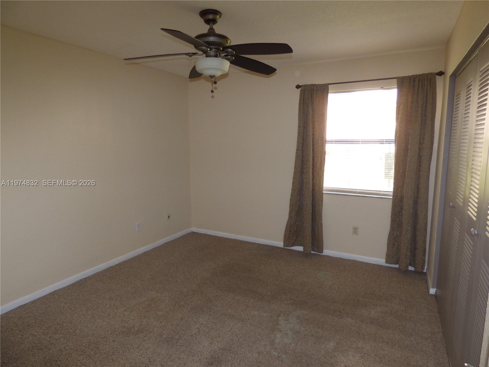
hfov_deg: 81.7
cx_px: 244
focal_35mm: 20
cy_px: 184
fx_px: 283
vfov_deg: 66.0
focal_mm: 3.58
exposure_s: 1/40
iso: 100
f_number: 2.8
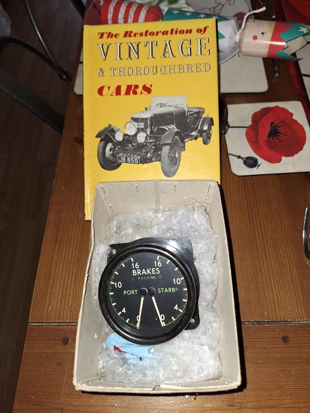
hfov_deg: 58.9
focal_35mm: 23
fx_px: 275
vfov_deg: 73.9
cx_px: 155
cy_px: 206
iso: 25
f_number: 1.8
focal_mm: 5.54
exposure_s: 1/20
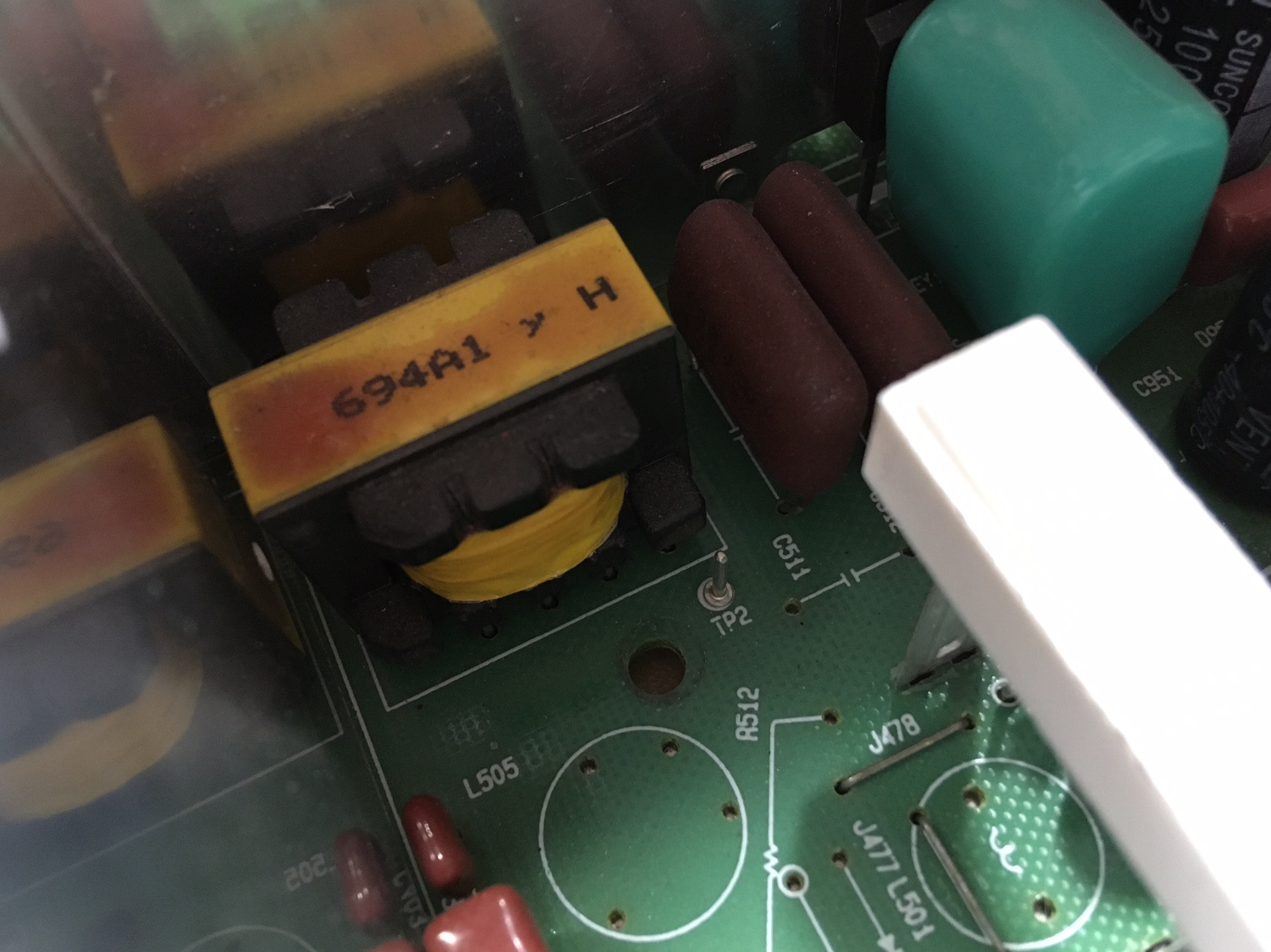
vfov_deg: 45.4
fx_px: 1138
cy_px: 470
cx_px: 625
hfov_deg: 58.4
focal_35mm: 31
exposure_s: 1/15
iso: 400
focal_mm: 4.15
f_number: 2.2
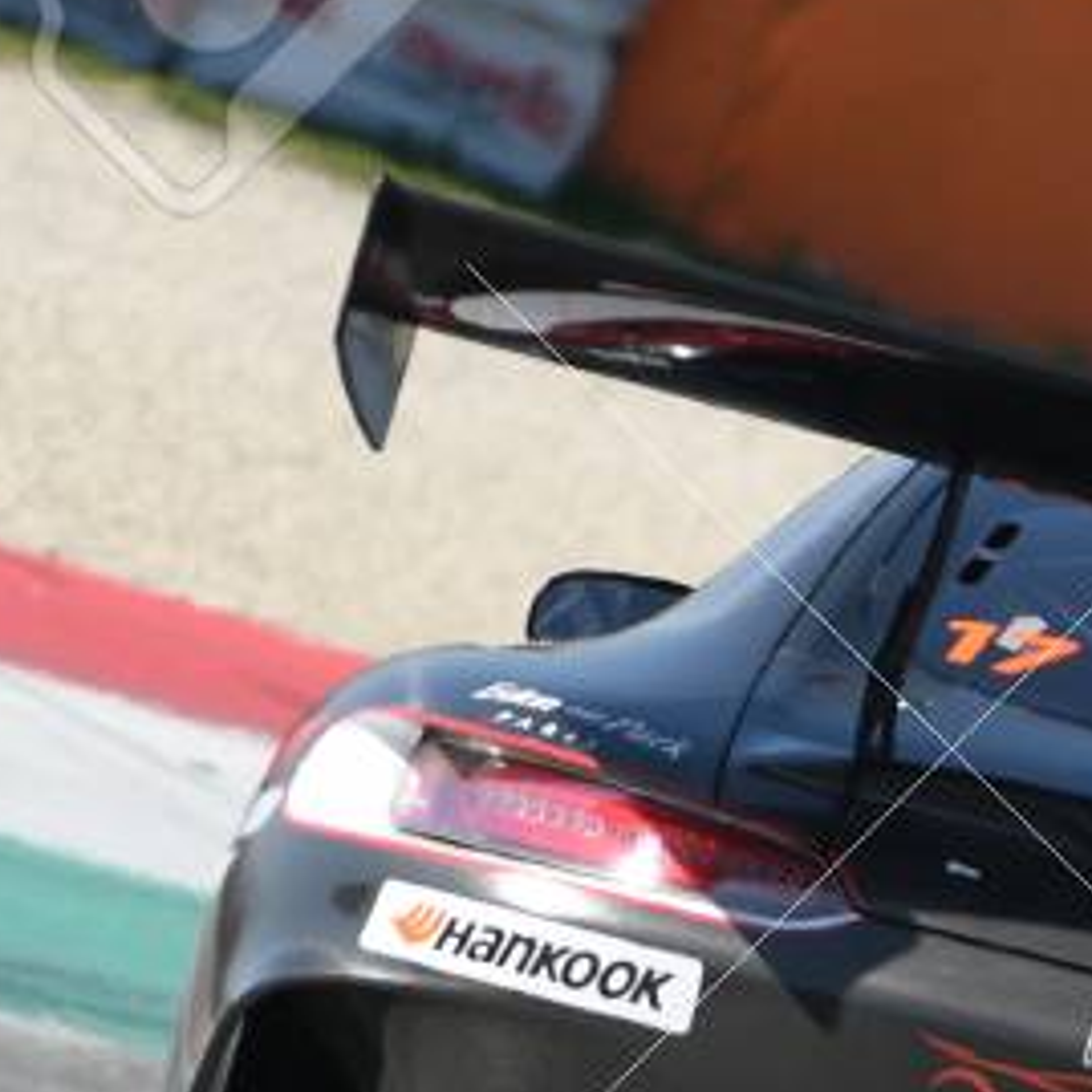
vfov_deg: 0.9
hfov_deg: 0.9
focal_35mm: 1848
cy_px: 1323
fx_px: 65956
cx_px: 950
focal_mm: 300
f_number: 5.6
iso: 200
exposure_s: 1/1000
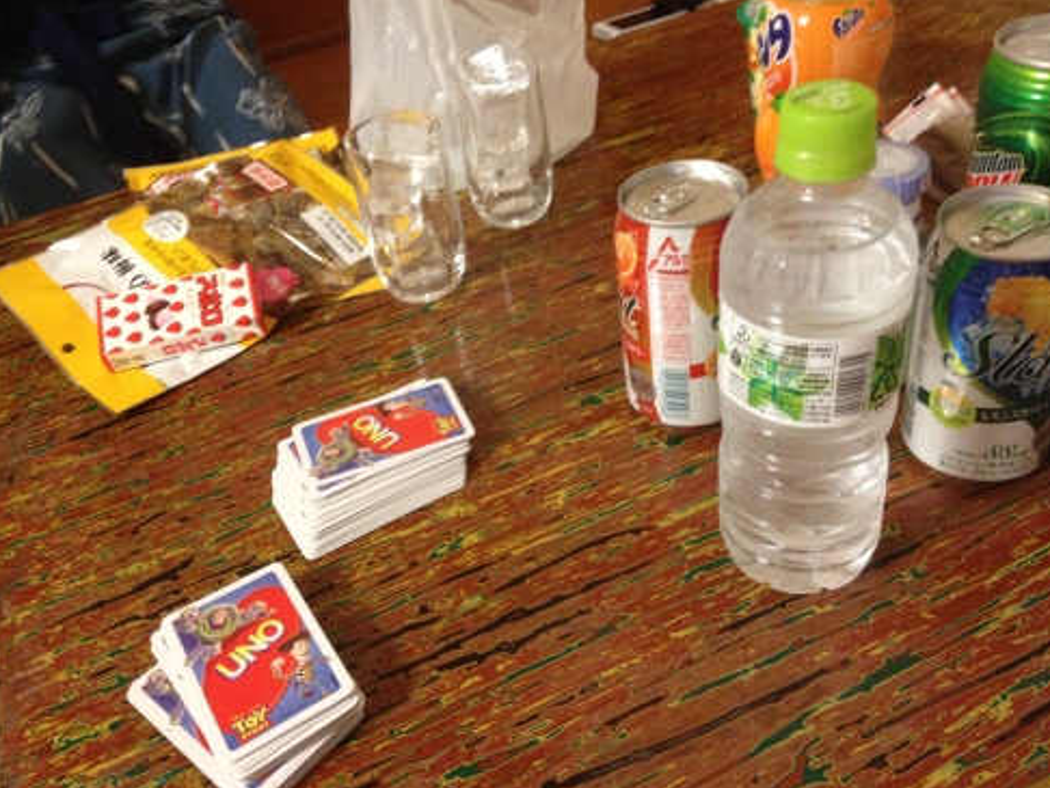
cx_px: 534
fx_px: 1093
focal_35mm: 36
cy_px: 400
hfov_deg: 51.3
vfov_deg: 39.7
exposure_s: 1/15
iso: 400
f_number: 2.4
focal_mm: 4.28
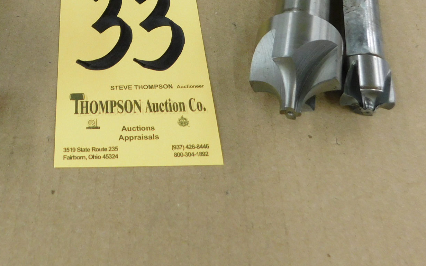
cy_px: -28
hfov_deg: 42.7
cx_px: 96
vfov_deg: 26.3
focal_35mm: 45
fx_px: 522
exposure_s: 1/30
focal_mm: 4
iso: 200
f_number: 3
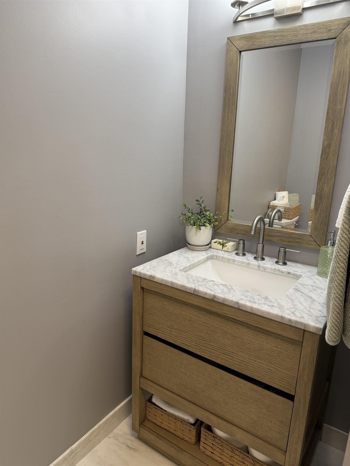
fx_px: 324
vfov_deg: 71.6
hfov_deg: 56.8
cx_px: 175
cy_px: 233
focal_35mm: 24
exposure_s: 1/60
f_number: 1.78
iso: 100
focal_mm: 6.76
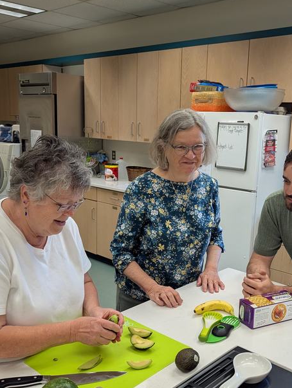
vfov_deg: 50.1
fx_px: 415
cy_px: 193
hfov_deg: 38.7
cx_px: 163
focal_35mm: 37
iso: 381
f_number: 1.85
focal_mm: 6.81
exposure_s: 1/343
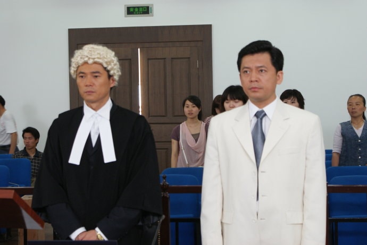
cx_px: 184
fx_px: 765
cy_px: 122
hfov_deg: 27.0
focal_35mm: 75
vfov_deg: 18.2
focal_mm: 50
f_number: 5.6
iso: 400
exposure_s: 1/20
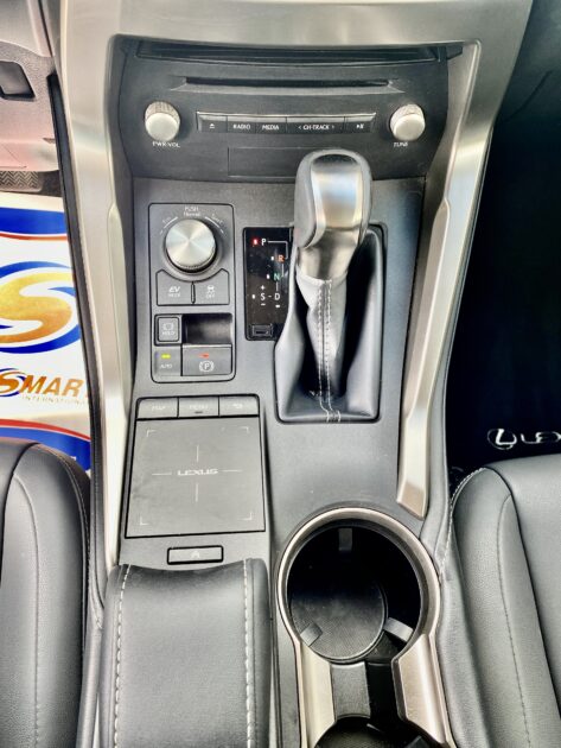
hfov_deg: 53.1
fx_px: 561
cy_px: 374
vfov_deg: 67.3
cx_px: 280
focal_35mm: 26
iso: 50
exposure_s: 1/121
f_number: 1.8
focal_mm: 4.25
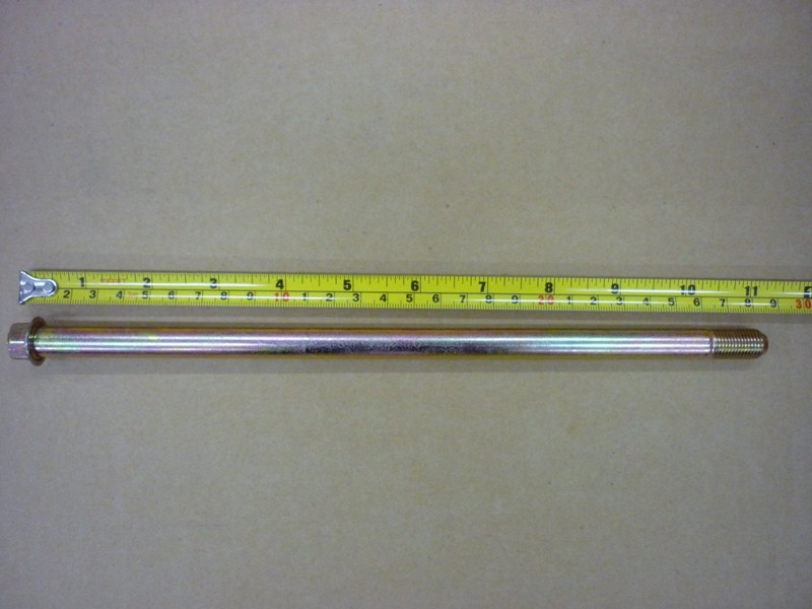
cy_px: 304
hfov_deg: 55.4
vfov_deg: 42.9
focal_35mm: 33
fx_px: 774
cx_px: 406
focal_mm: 5.5
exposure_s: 1/25
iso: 400
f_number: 2.8
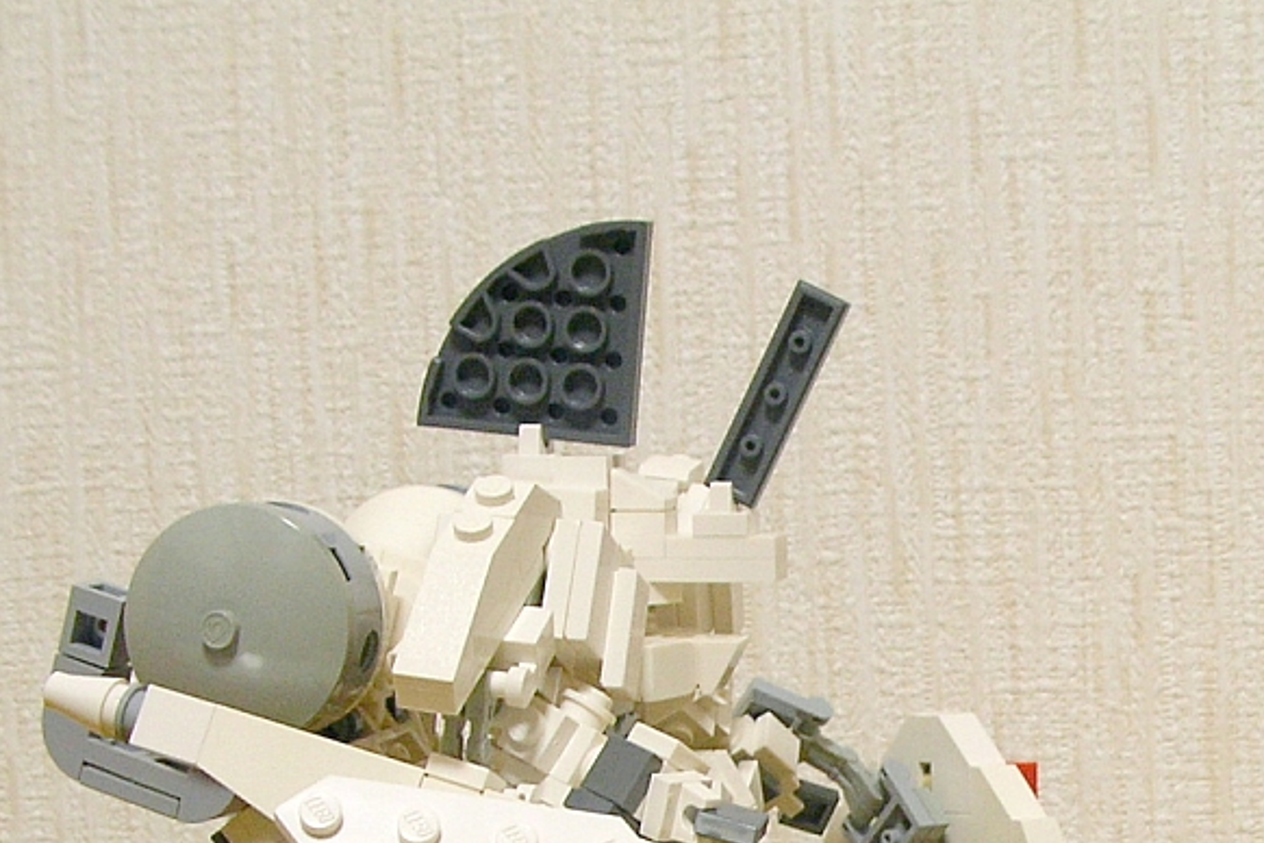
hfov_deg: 26.1
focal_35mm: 76
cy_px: 819
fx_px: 2668
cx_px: 1047
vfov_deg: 17.6
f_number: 3.5
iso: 100
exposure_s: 1/11.2
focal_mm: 5.8
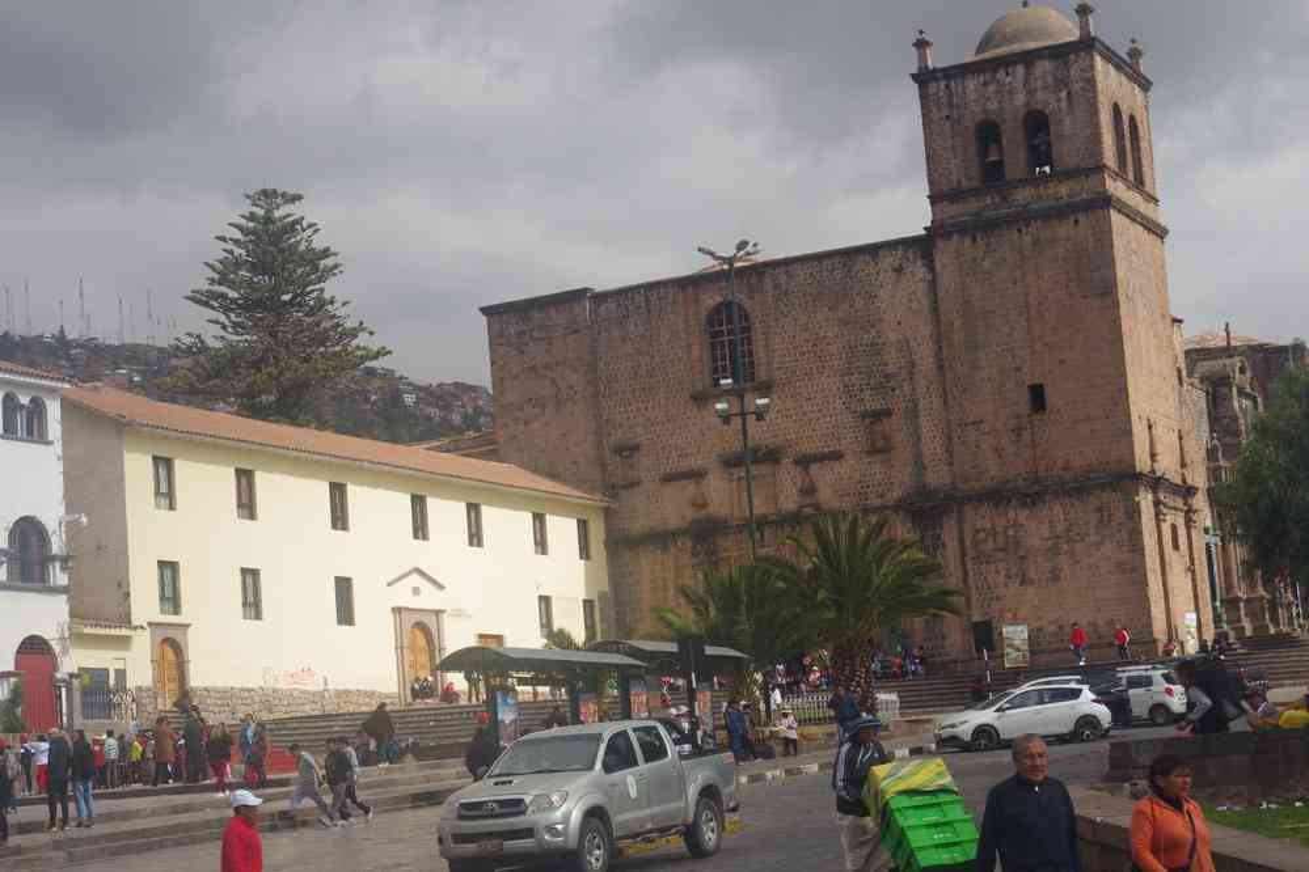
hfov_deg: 29.9
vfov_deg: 20.2
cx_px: 654
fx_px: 2454
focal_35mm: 68
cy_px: 436
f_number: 11
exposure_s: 1/125
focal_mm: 45
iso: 200
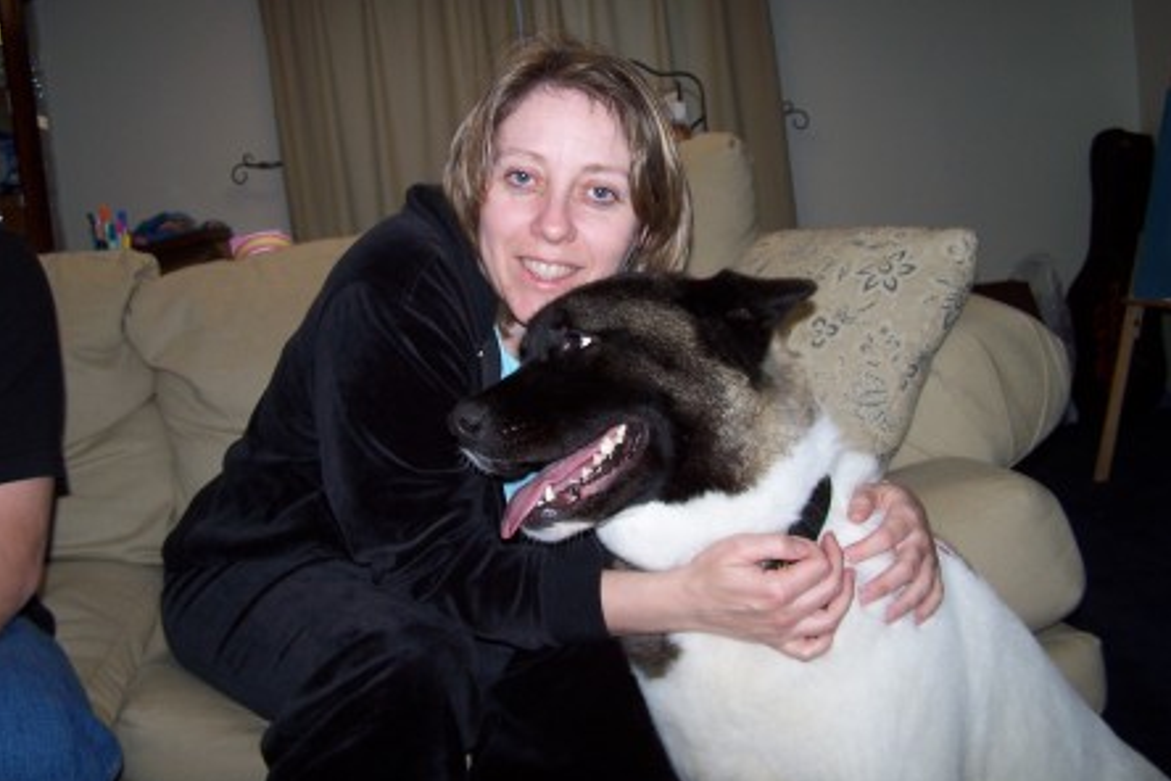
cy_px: 352
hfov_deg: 48.5
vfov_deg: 33.4
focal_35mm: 40
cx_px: 588
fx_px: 1301
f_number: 2.8
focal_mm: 6.3
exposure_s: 1/60
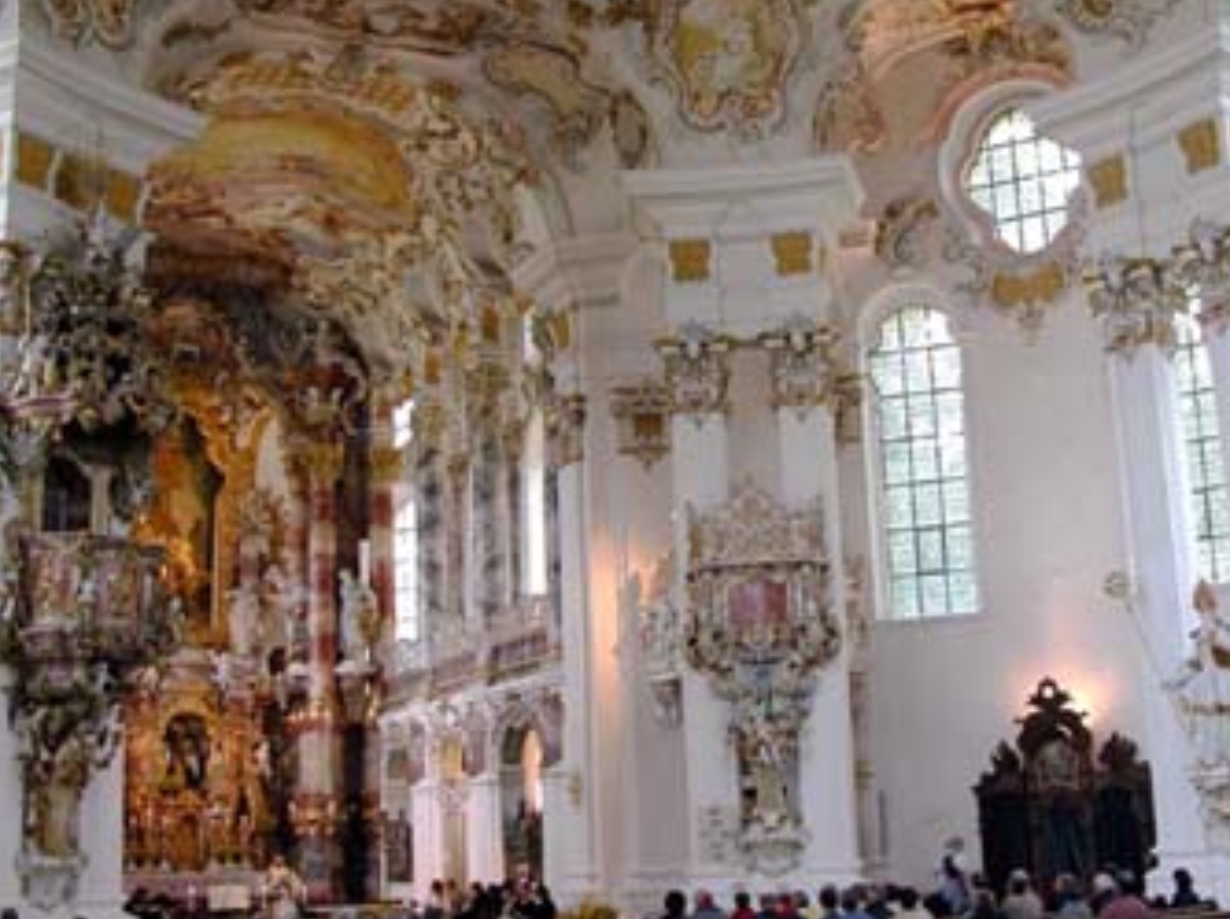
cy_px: 378
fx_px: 1633
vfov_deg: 31.4
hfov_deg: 41.3
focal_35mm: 46
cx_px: 643
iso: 100
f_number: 2.8
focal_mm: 8.9
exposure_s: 1/9
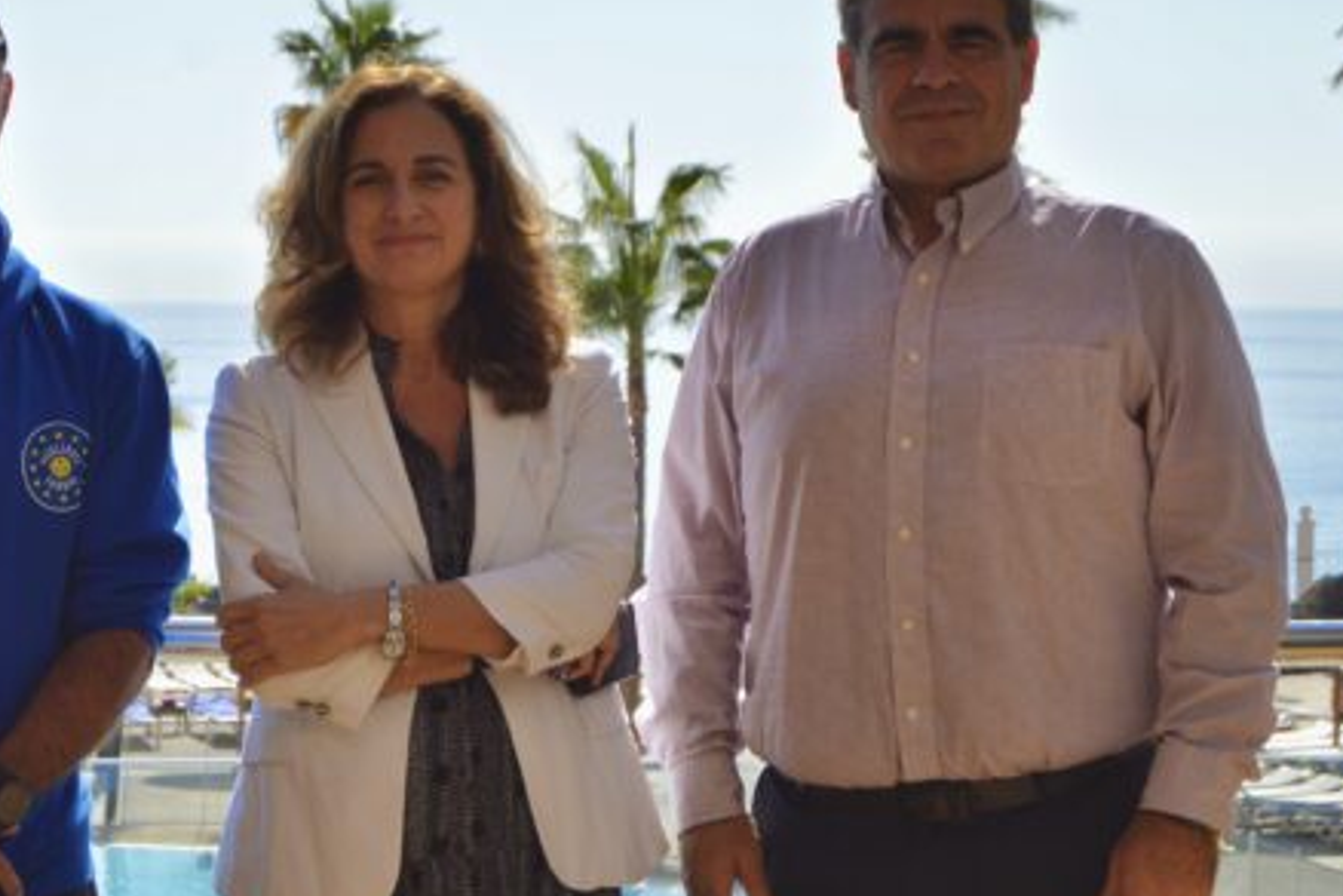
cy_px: 357
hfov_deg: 20.3
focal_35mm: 100
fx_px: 3730
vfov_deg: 13.7
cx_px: 445
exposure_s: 1/400
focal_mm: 42
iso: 100
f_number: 10
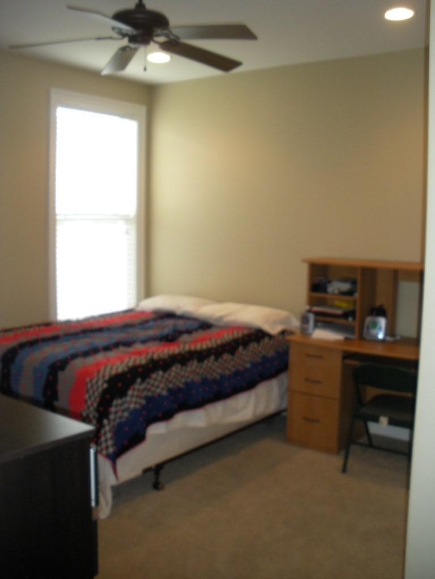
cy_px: 290
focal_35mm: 36
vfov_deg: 51.4
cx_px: 218
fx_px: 603
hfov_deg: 39.7
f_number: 3.5
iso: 196
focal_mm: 6.3
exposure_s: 1/30
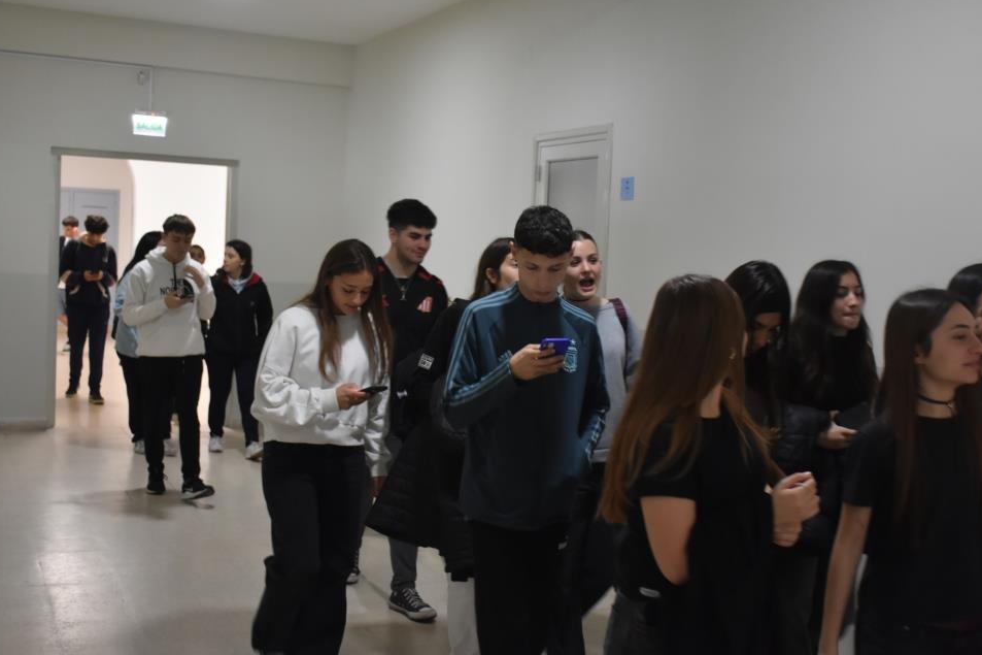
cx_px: 514
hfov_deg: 44.9
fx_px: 1187
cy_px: 331
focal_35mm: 44
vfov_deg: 30.8
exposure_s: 1/60
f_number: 4
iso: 1600
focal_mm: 27
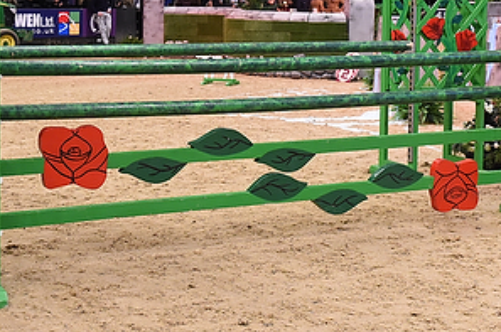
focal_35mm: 69
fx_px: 959
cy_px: 49
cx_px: 224
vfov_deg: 19.4
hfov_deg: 29.3
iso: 6400
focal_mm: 34
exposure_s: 1/200
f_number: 4.5
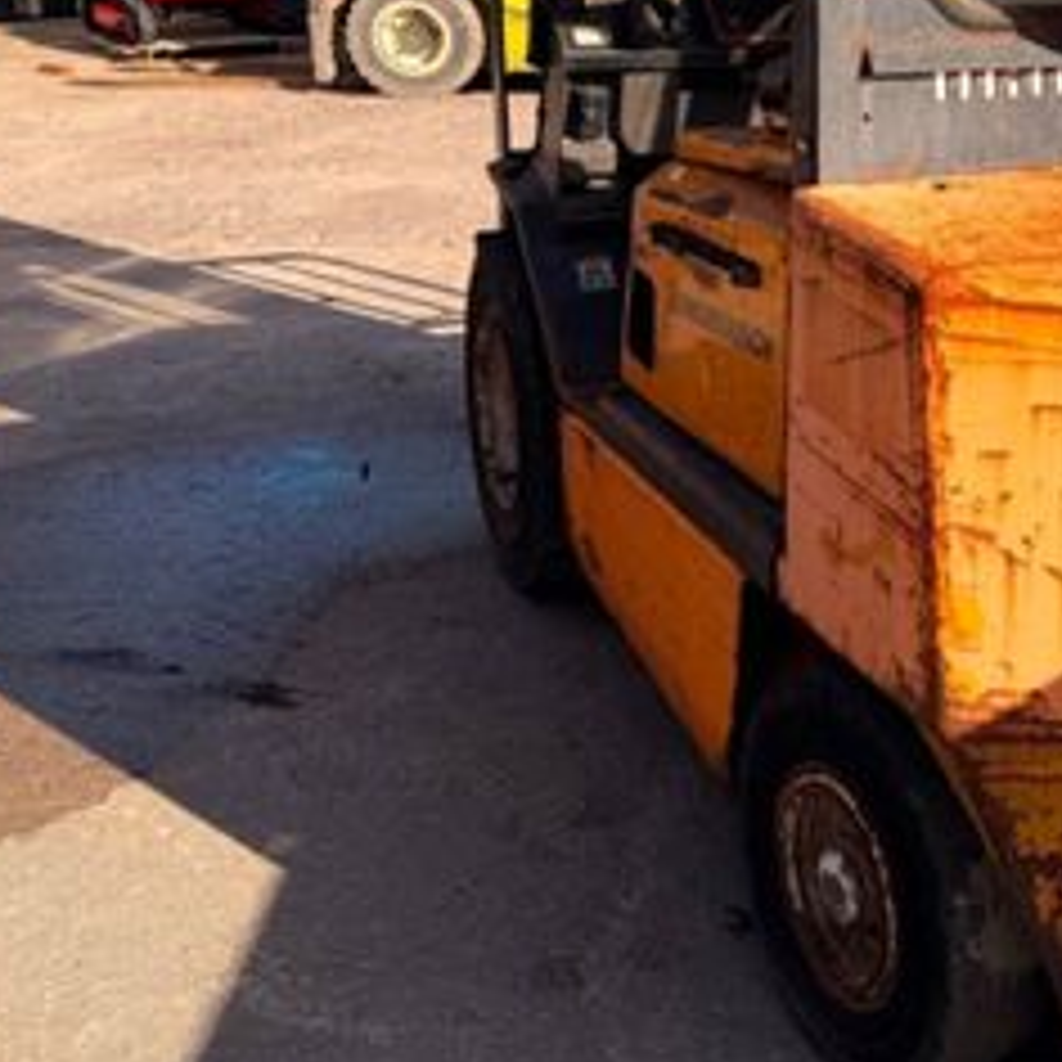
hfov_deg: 29.5
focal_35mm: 54
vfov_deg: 30.9
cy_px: 225
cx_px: 1071
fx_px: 1874
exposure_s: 1/3279
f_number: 1.78
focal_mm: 6.76
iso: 80
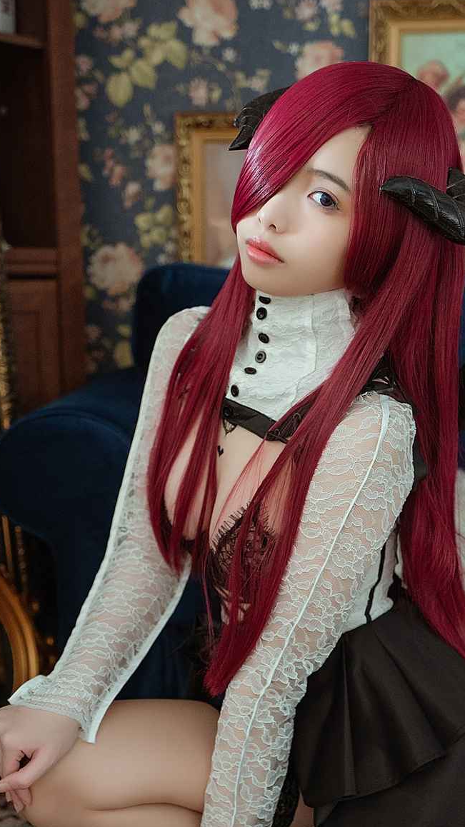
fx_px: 1250
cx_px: 258
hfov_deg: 21.1
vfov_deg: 36.4
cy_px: 513
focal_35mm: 57
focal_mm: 35
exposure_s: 1/60
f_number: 2.8
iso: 2000
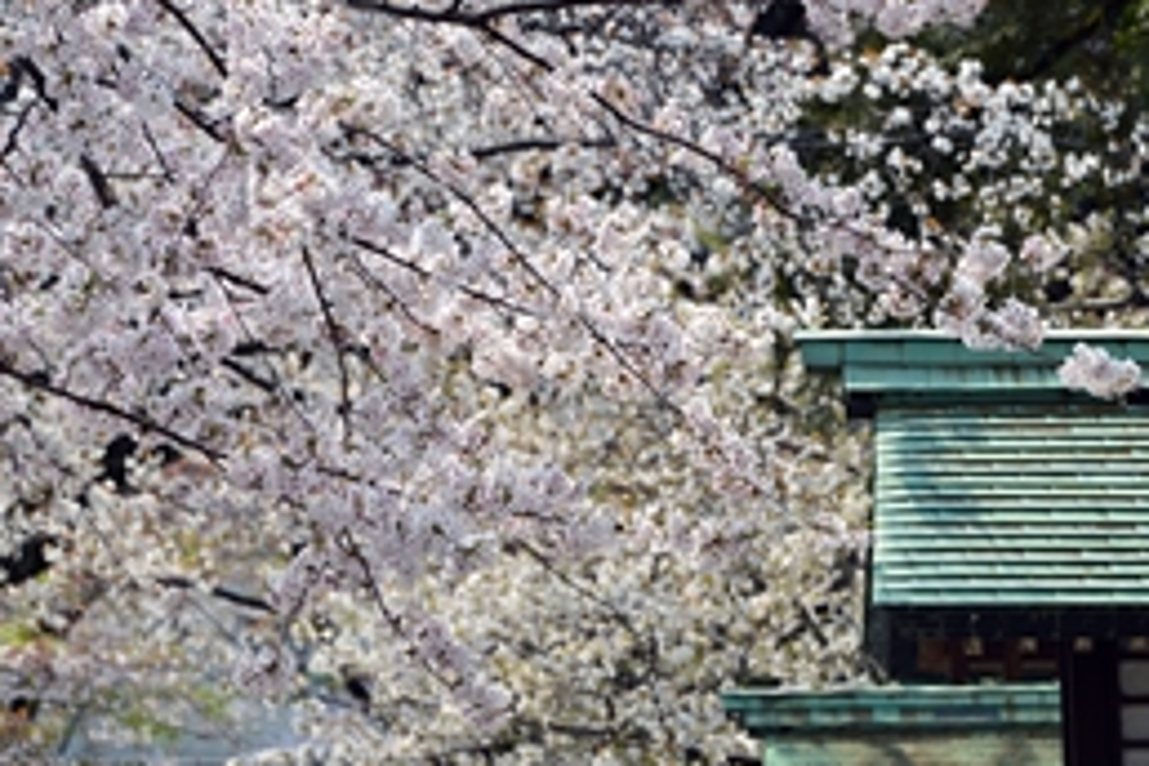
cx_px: 757
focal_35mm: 326
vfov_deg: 4.2
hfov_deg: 6.3
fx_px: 10404
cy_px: 403
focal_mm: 210
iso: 200
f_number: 7.1
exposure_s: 1/250
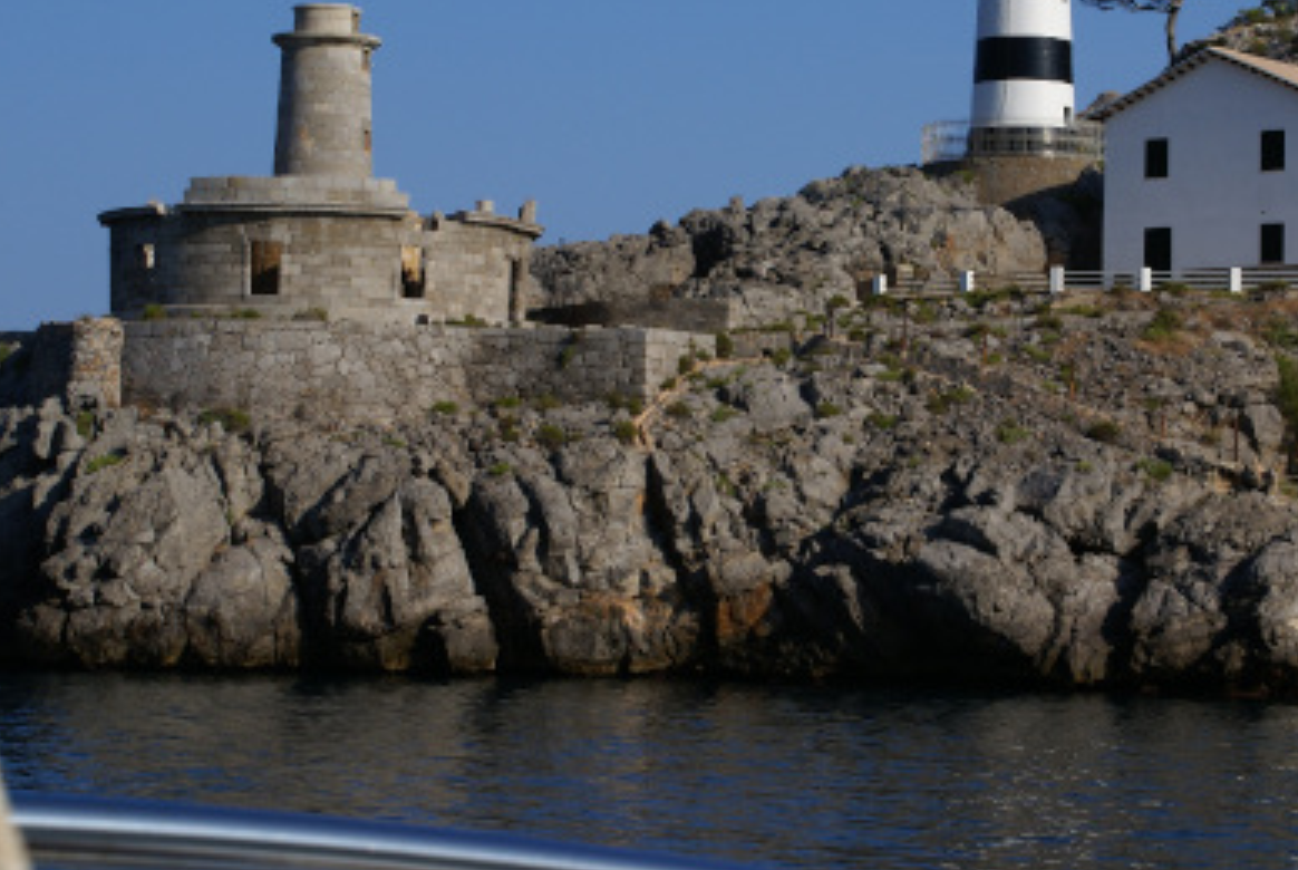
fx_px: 4189
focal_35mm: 116
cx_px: 736
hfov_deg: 17.6
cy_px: 258
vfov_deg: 11.8
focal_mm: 50
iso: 100
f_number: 13
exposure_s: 1/250
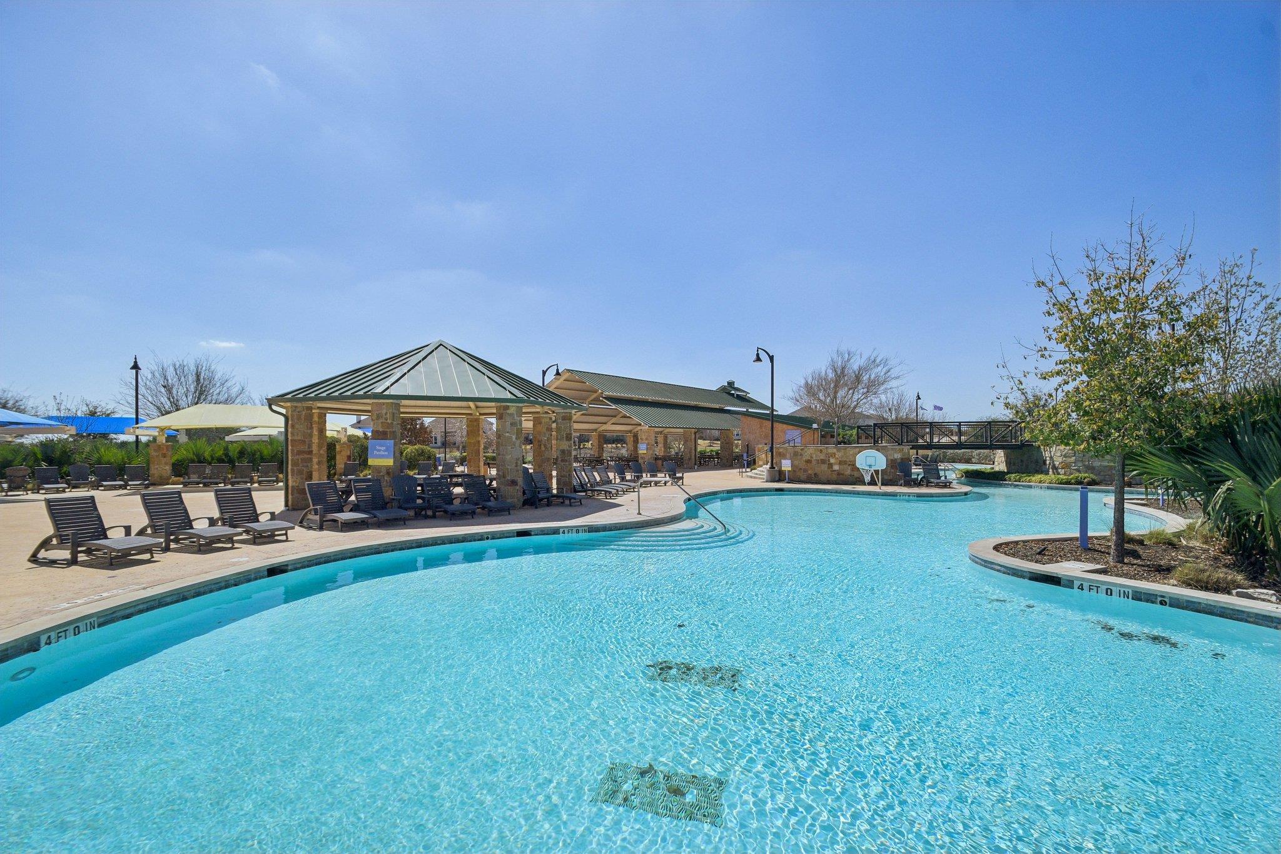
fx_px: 534
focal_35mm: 15
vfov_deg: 77.3
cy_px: 427
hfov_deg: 100.4
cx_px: 640
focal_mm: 10
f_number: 8
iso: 400
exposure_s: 1/1600
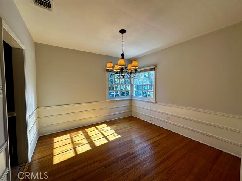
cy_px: 90
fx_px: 98
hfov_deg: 102.1
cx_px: 121
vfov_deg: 85.7
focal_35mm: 14
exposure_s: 1/148
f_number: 2.2
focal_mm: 2.22
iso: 40
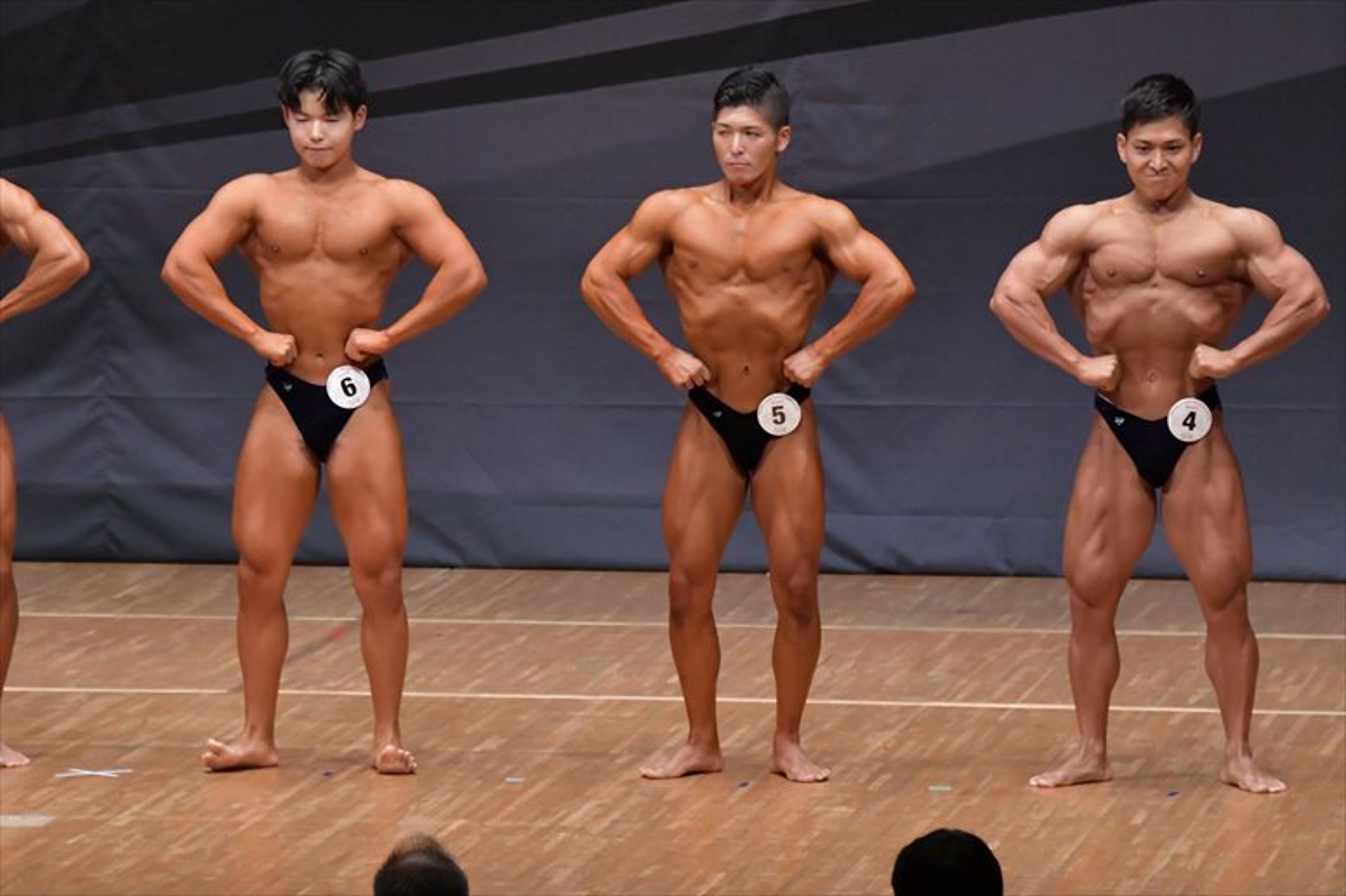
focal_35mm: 270
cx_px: 673
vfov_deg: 5.1
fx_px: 10090
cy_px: 448
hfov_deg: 7.6
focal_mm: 180
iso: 6400
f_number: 5.6
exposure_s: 1/400
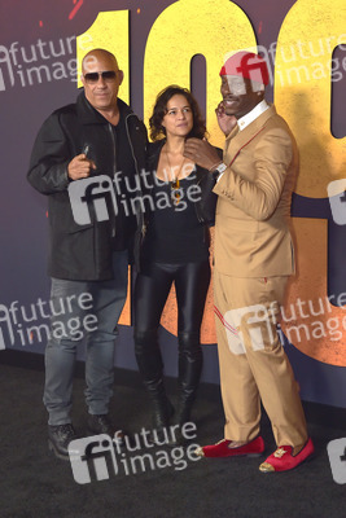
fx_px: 951
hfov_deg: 20.6
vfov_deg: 30.5
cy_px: 259
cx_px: 173
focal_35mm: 66
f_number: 6.3
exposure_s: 1/250
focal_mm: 66
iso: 800
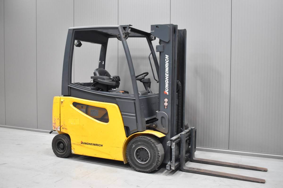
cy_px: 94
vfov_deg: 36.9
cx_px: 142
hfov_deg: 53.1
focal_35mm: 36
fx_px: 283
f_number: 4.5
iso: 1600
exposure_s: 1/40
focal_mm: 24
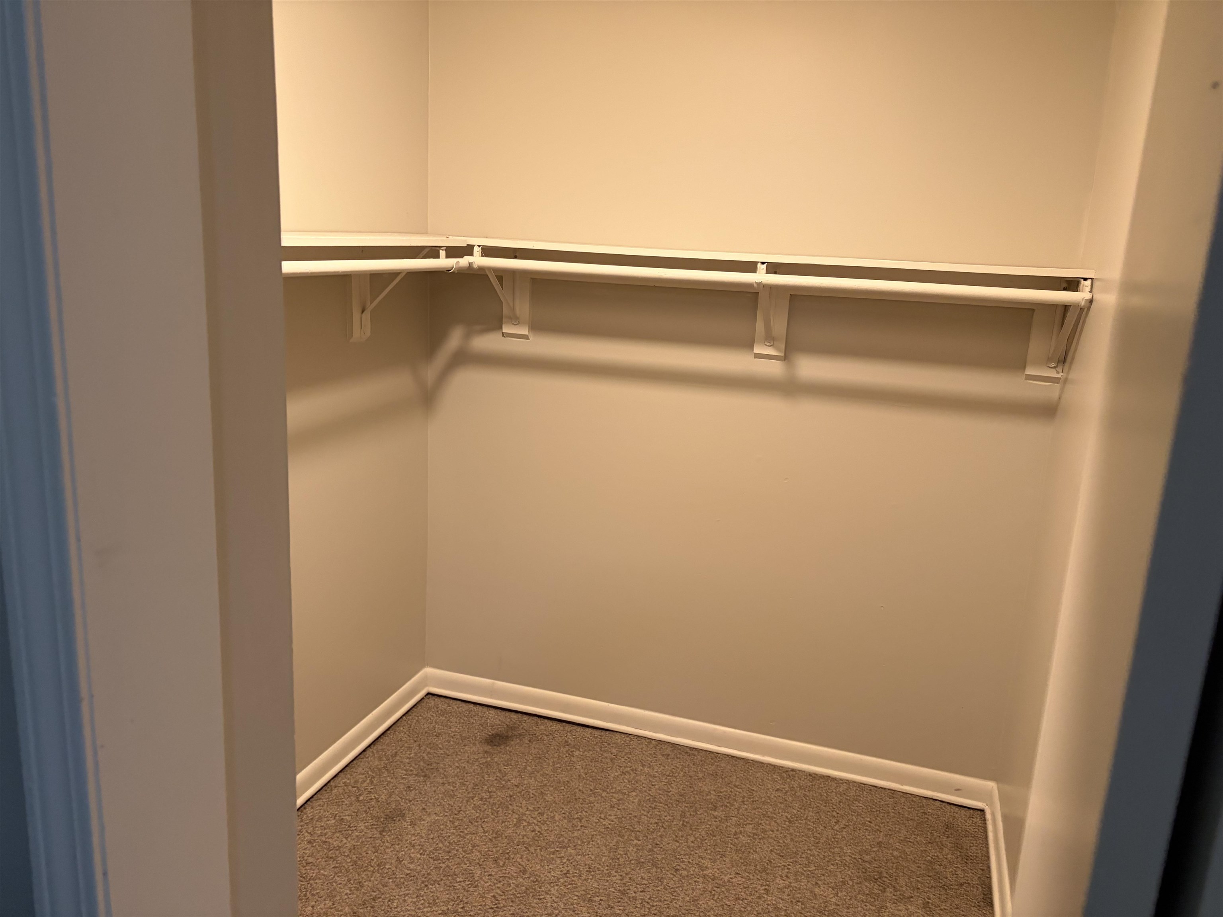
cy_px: 458
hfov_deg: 67.3
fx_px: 919
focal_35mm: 26
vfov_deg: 53.1
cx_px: 612
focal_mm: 5.96
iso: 250
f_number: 1.6
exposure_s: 1/60
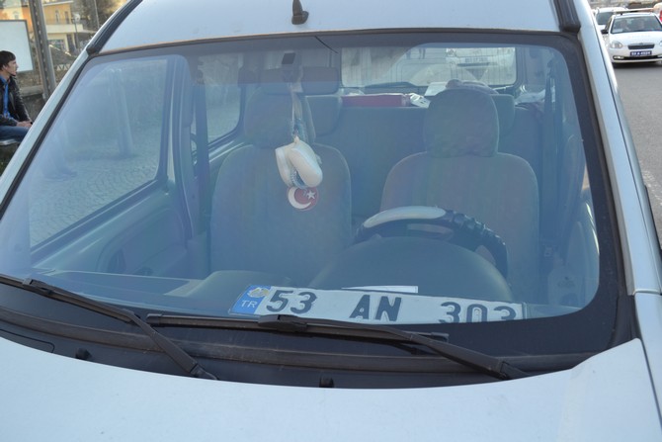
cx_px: 331
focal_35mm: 33
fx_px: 607
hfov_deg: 57.2
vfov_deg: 40.0
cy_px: 221
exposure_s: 1/125
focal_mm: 22
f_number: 5.6
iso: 320
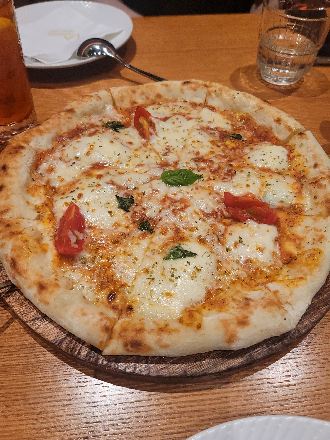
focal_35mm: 25
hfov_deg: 54.9
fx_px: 318
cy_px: 220
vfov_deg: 69.4
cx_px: 165
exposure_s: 1/100
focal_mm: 7
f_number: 1.8
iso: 200
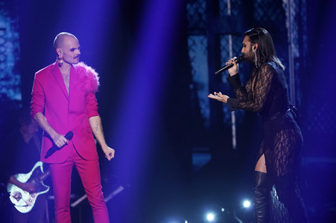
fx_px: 3730
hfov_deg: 5.2
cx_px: 168
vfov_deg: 3.4
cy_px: 112
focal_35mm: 400
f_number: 6.3
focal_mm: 400
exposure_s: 1/160
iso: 4000
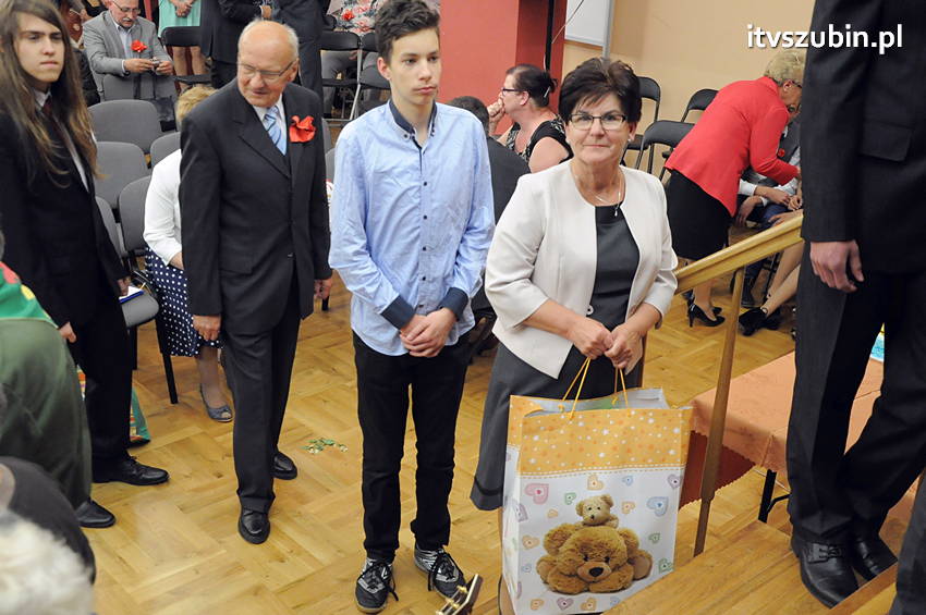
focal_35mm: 42
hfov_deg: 46.4
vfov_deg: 31.8
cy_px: 308
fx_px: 1079
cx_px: 463
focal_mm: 28
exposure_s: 1/80
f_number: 5
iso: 2500
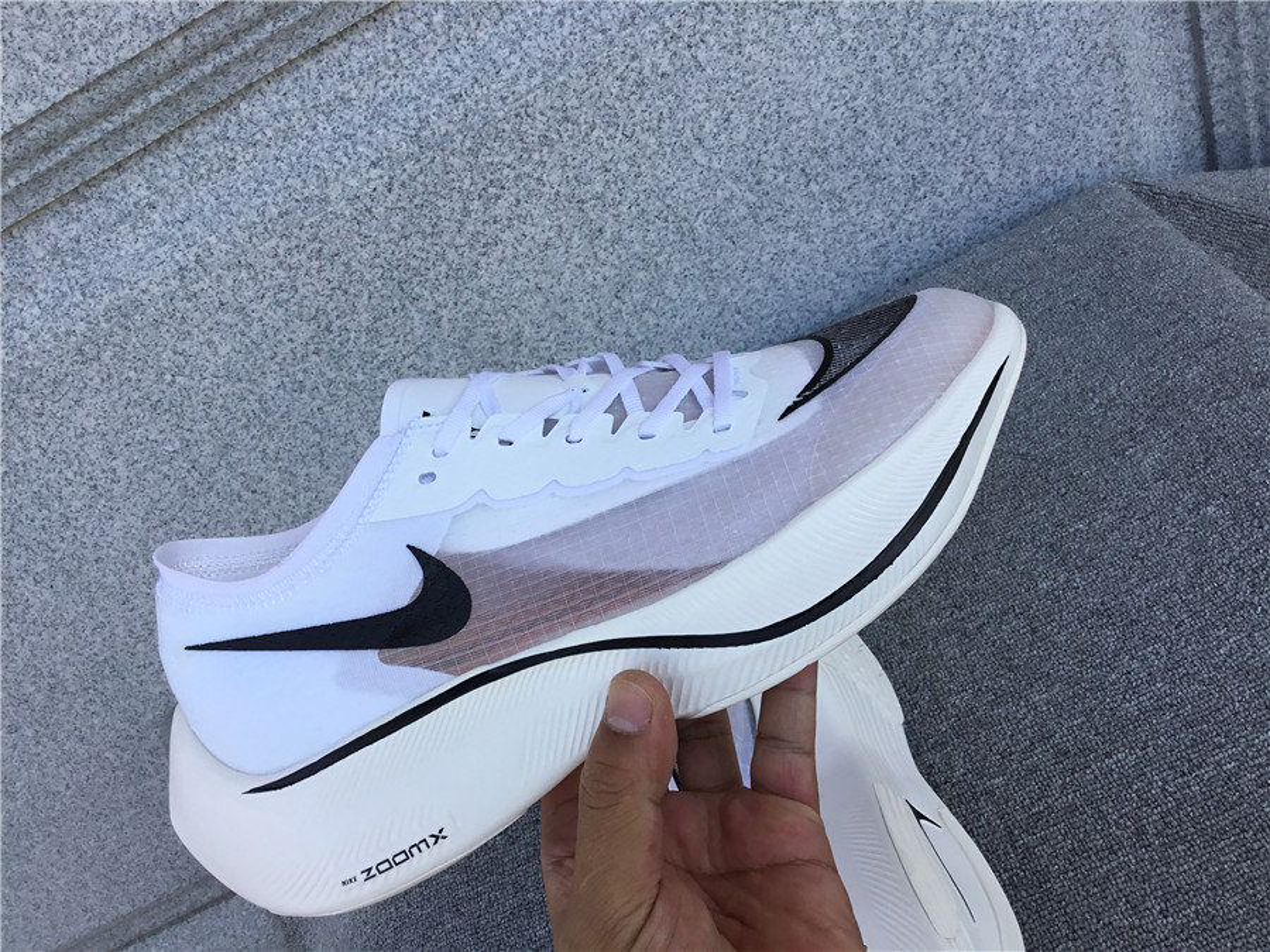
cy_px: 476
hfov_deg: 58.4
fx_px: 1137
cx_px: 635
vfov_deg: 45.4
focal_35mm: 31
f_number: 2.4
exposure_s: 1/409
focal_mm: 3.3
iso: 25
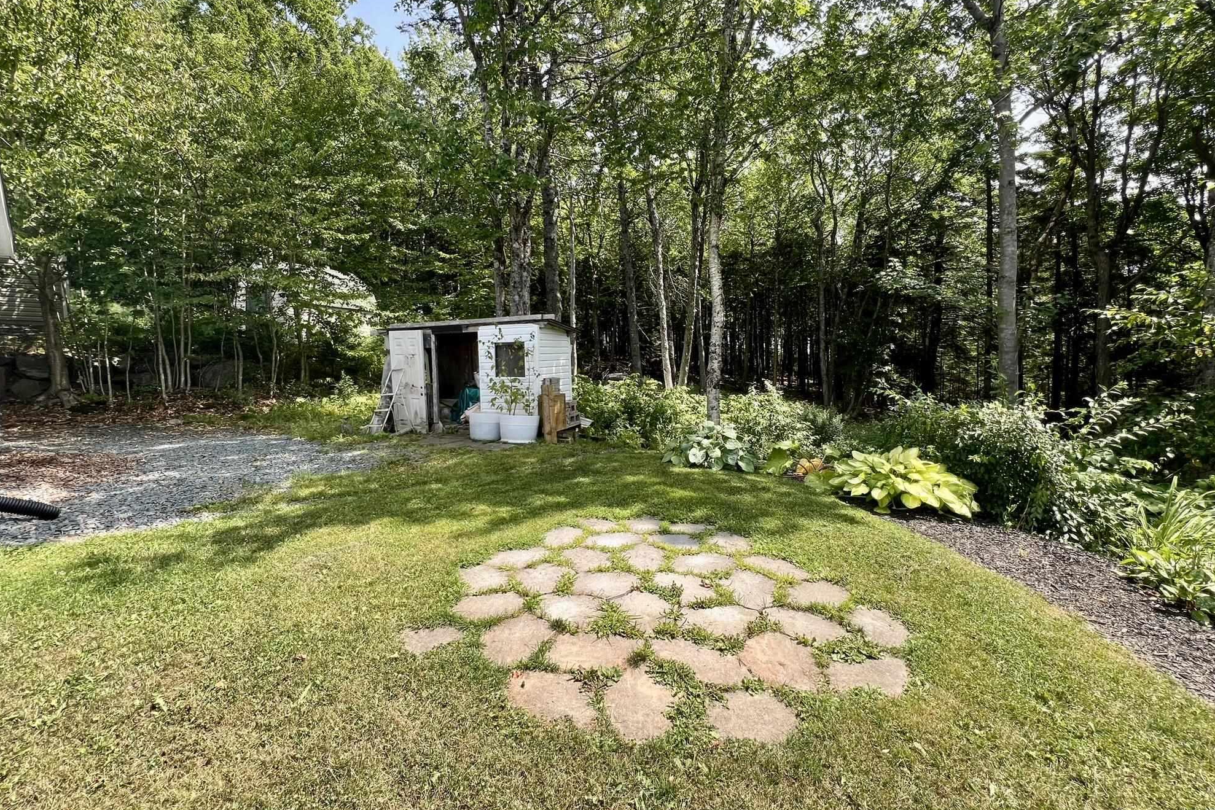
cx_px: 606
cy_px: 385
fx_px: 472
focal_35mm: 14
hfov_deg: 104.2
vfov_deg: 81.2
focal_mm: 1.57
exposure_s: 1/314
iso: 32
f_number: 1.8
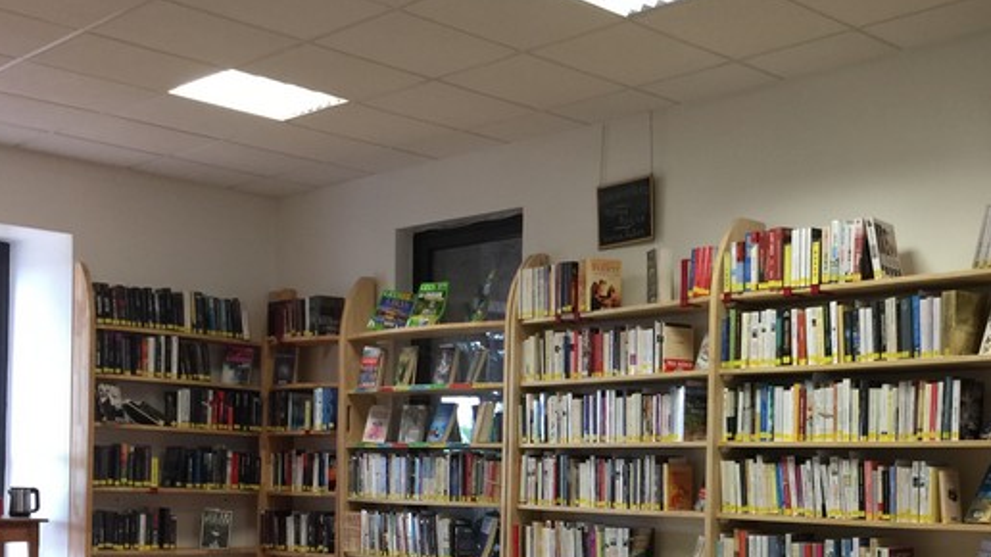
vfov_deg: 23.7
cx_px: 745
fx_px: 1287
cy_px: 507
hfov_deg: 40.9
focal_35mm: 49
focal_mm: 4.15
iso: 64
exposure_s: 1/33
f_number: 2.2
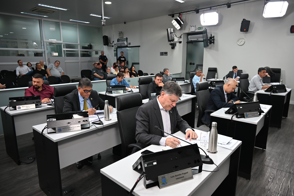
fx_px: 196
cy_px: 98
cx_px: 147
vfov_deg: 53.2
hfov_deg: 73.7
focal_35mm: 24
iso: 720
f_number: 4
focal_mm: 24
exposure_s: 1/125
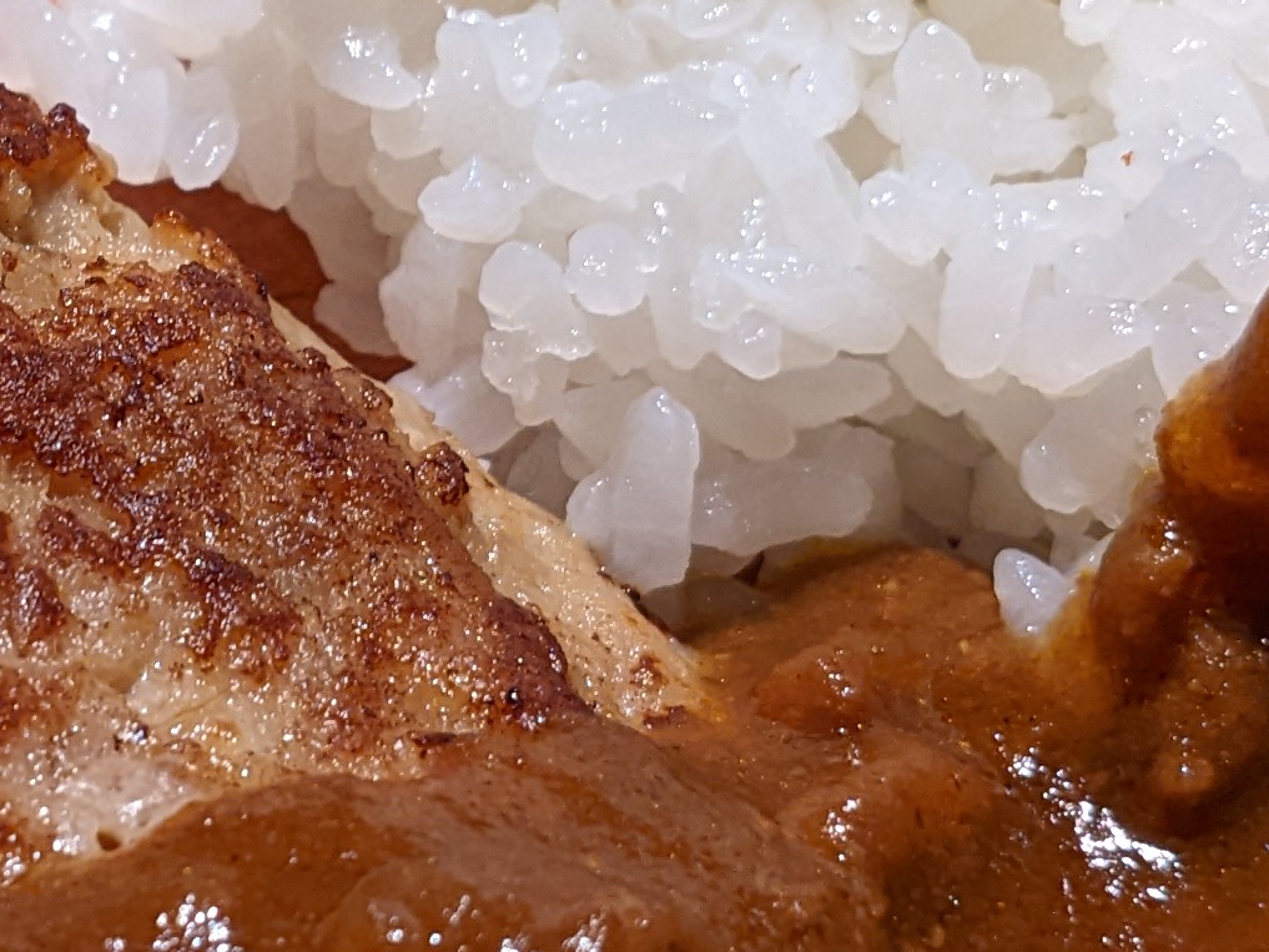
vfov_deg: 13.8
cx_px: 206
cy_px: 213
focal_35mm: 107
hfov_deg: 18.2
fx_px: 3923
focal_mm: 4.38
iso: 119
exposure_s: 1/25
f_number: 1.73
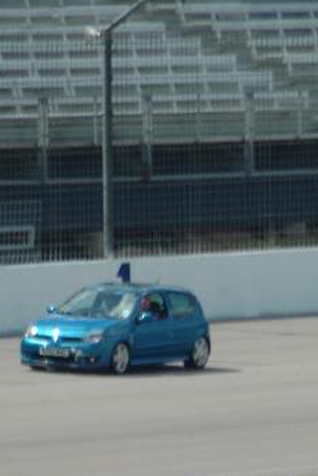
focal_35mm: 1043
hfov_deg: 1.3
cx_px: 272
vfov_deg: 2.0
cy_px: 311
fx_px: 13819
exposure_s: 1/500
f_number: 5.6
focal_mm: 300
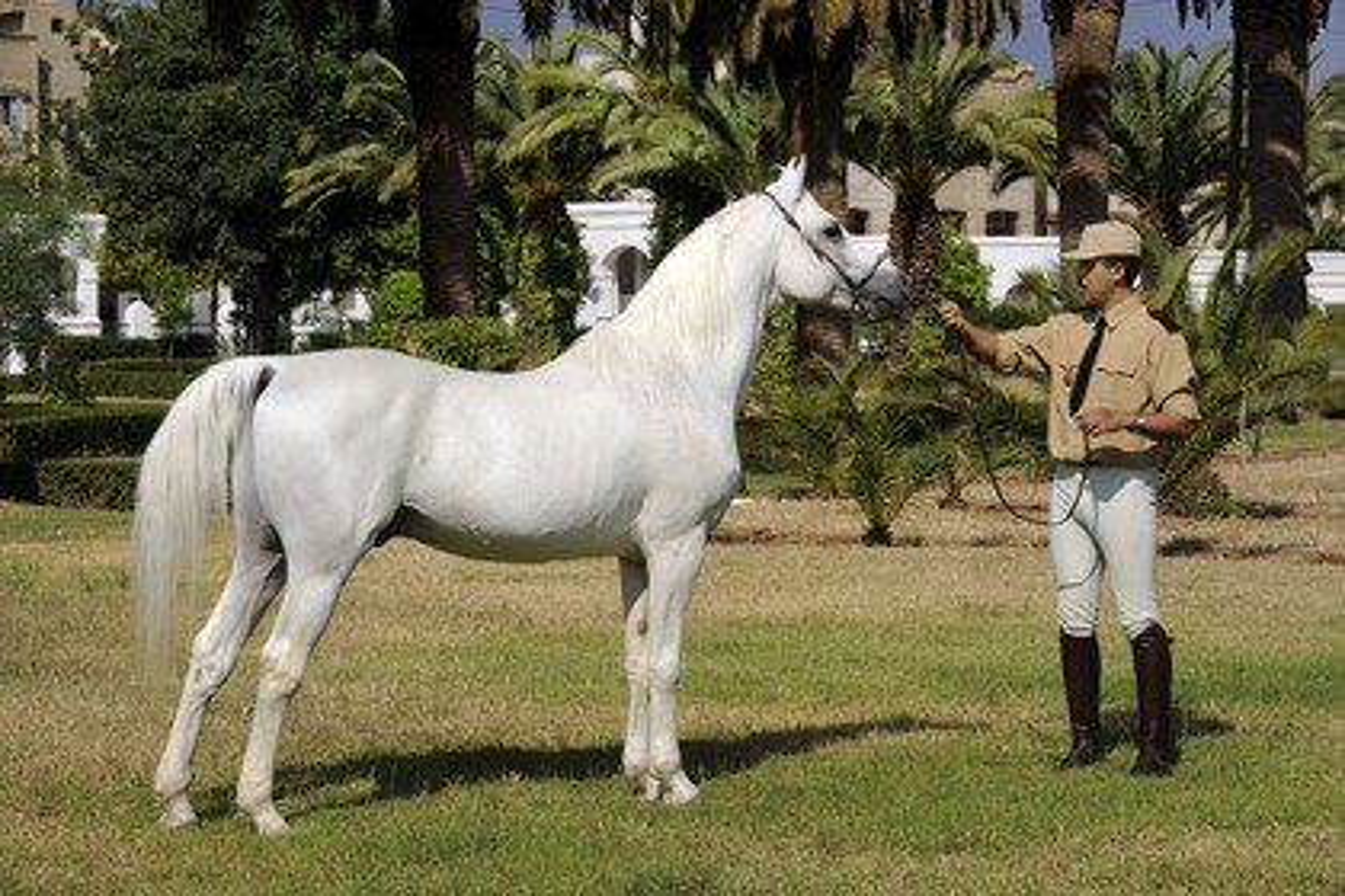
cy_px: 448
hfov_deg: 19.5
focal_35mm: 105
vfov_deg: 13.0
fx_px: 3923
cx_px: 672
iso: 200
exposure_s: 1/320
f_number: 13
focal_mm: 105
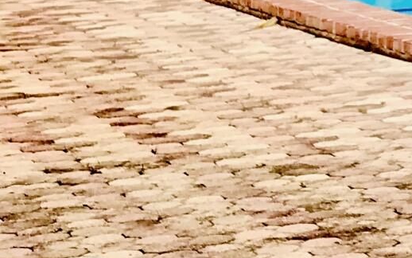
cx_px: 1141
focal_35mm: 172
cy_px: -304
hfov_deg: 9.9
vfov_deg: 7.3
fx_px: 1932
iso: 20
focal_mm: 3.99
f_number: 1.8
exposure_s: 1/4000
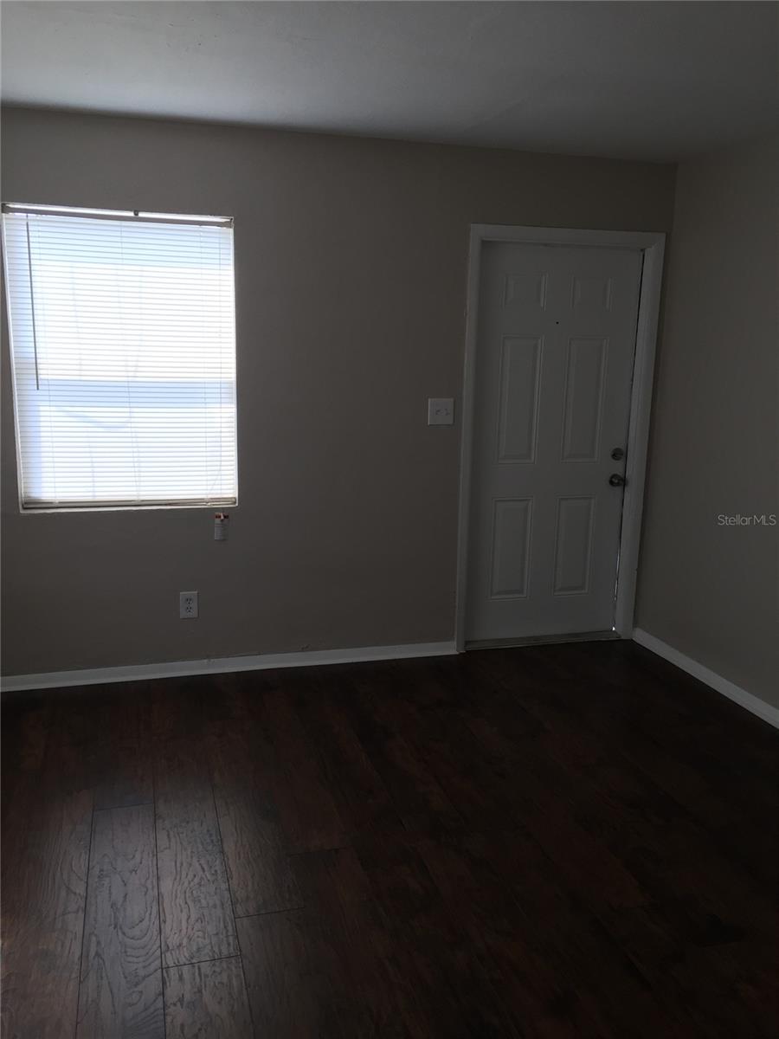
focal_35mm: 29
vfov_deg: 61.7
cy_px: 520
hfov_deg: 48.2
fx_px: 870
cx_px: 390
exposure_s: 1/120
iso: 50
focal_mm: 4.15
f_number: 2.2
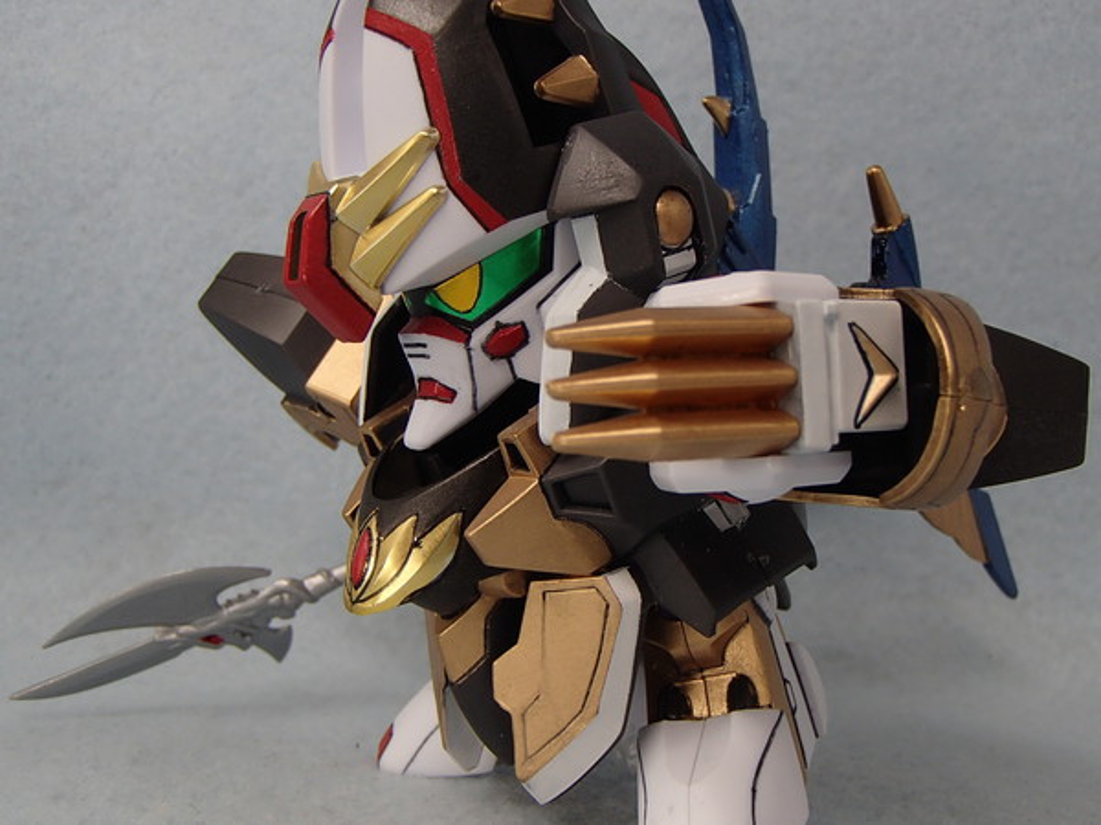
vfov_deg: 38.7
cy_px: 412
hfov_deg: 50.1
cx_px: 550
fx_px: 1177
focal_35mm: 37
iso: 200
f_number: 4.7
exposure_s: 1/160
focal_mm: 6.64
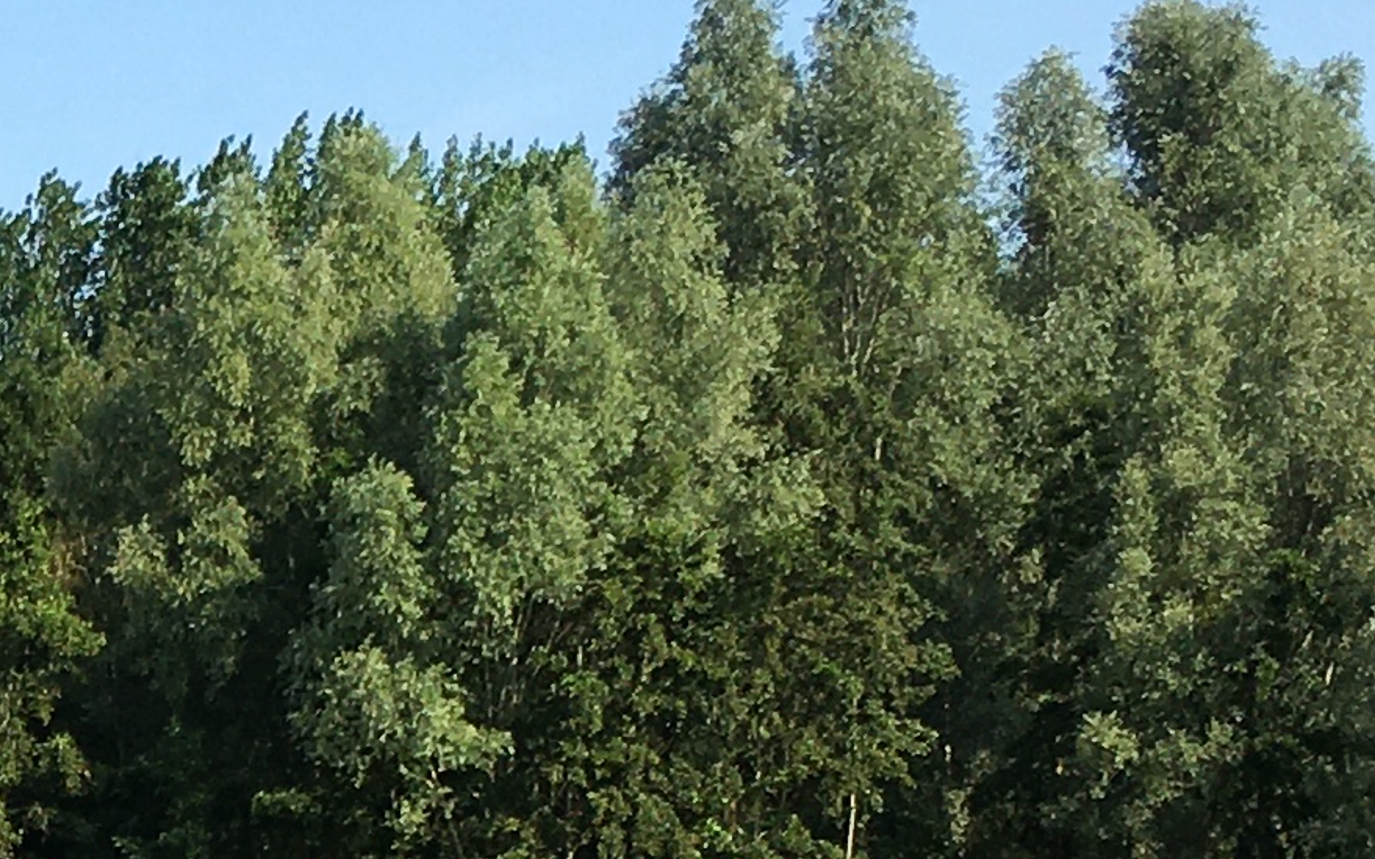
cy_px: 1569
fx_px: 5283
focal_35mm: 141
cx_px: -483
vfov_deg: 8.9
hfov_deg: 14.2
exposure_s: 1/1241
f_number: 2.2
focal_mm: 4.15
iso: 25
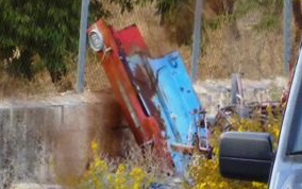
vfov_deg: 1.5
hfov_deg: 2.4
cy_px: 200
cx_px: 504
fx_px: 7051
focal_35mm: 856
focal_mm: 40
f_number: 5.9
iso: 250
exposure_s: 1/125
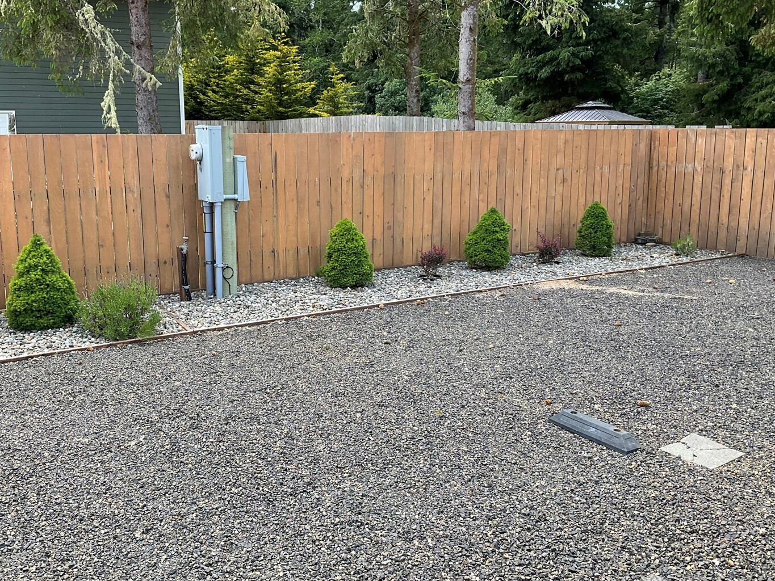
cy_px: 273
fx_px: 761
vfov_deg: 41.8
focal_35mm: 34
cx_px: 332
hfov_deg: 53.8
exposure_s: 1/286
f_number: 1.8
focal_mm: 3
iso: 25
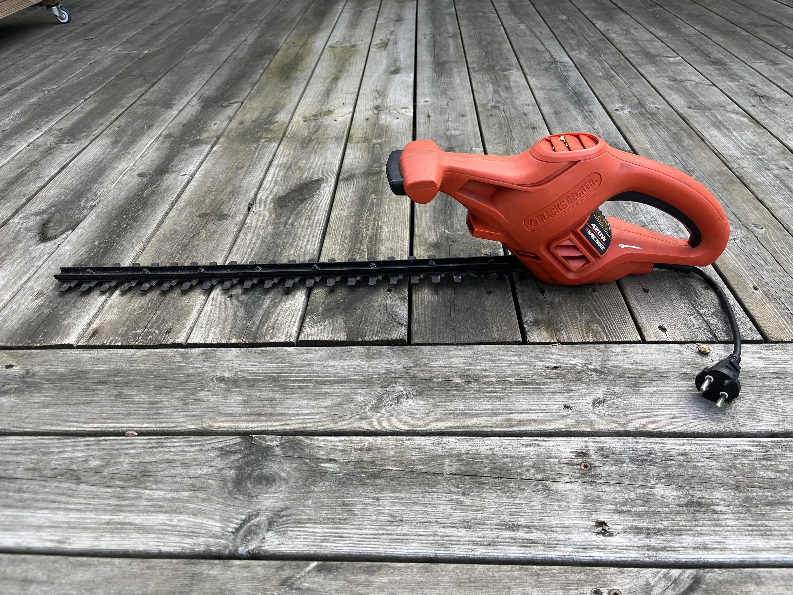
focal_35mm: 26
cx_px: 396
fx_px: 596
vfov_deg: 53.1
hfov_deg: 67.3
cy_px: 298
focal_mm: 5.1
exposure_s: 1/442
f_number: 1.6
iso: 50
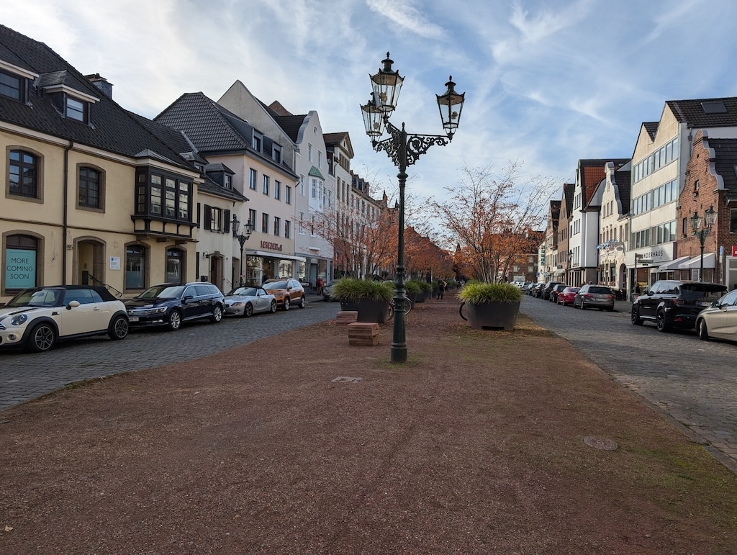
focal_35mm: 24
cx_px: 368
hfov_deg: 71.5
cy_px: 278
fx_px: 512
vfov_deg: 56.9
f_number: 1.68
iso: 21
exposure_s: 1/1938
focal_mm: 6.9
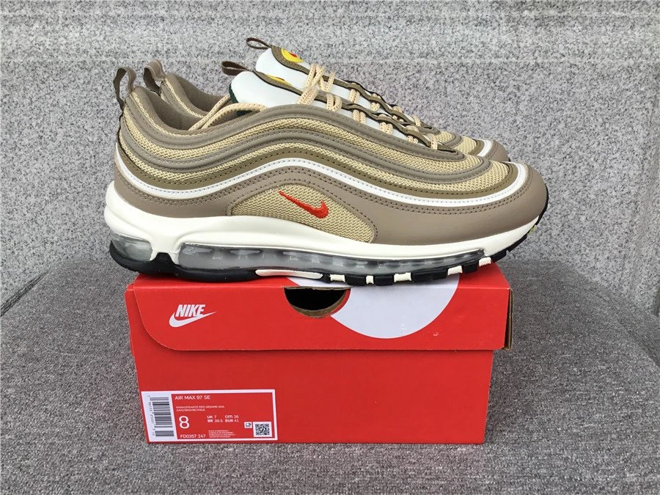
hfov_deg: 58.4
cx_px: 330
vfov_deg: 45.4
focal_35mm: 31
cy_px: 248
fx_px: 591
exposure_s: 1/100
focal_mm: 3.3
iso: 32
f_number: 2.4
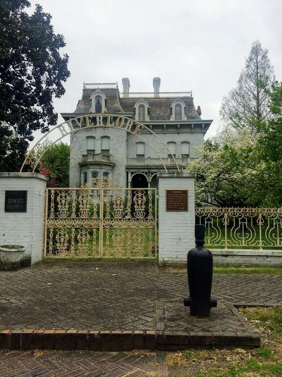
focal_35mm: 29
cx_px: 141
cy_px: 188
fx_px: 315
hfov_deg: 48.2
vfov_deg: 61.7
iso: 32
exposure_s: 1/1642
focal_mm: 4.15
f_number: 2.2
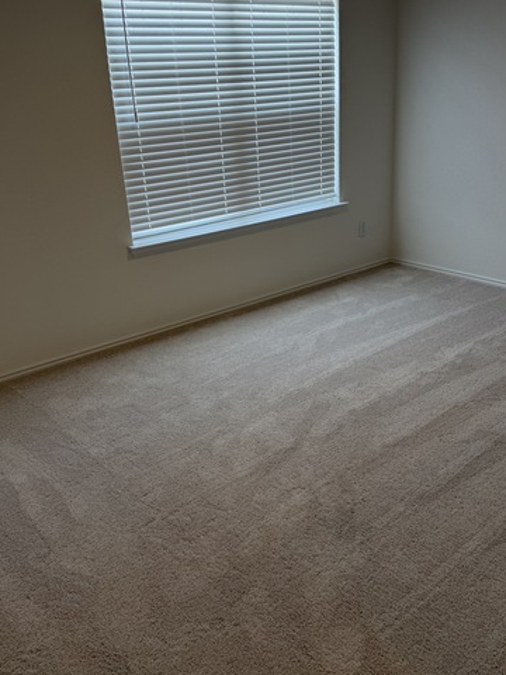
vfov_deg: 56.7
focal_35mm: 32
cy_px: 308
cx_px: 261
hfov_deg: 44.2
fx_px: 624
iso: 64
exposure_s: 1/120
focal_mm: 6.76
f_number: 1.78
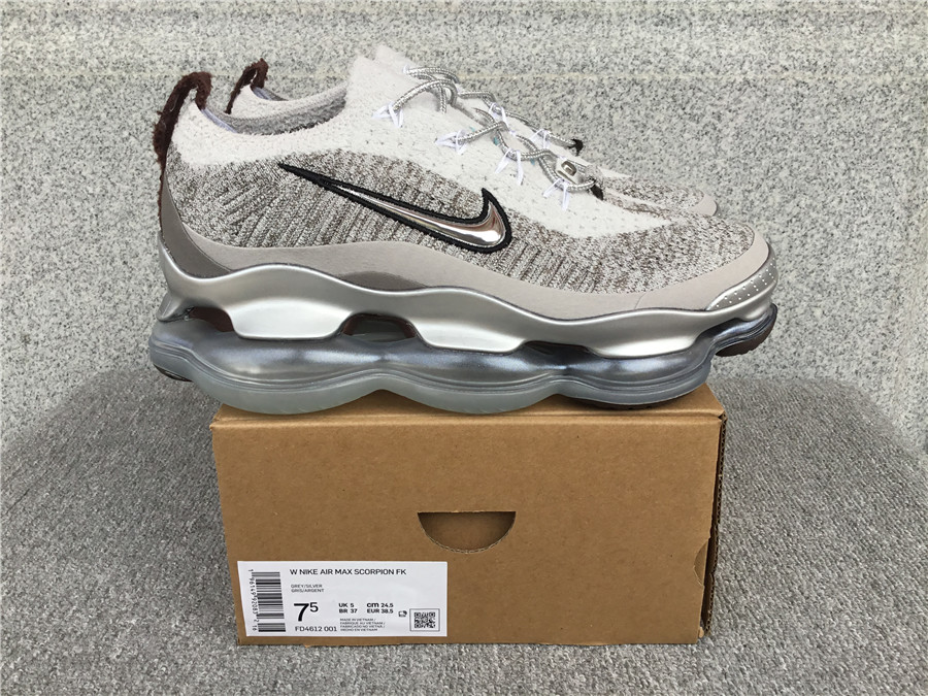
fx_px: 831
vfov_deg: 45.4
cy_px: 348
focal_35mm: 31
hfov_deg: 58.4
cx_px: 464
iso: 25
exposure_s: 1/509
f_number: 2.4
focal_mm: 3.3
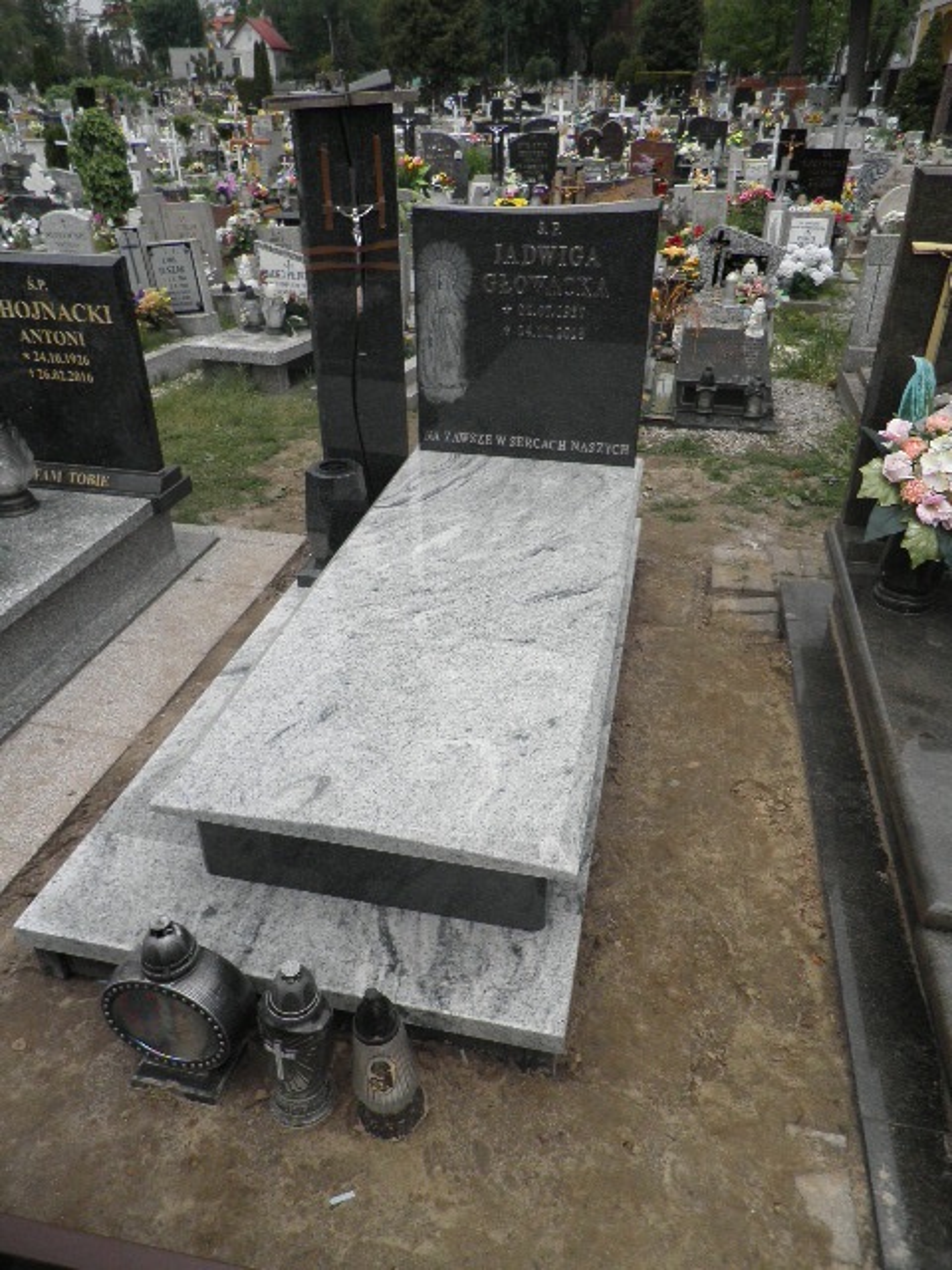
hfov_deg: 56.8
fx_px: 880
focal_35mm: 24
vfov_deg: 71.6
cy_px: 635
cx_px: 476
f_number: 8.3
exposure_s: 1/100
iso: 64
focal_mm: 4.3
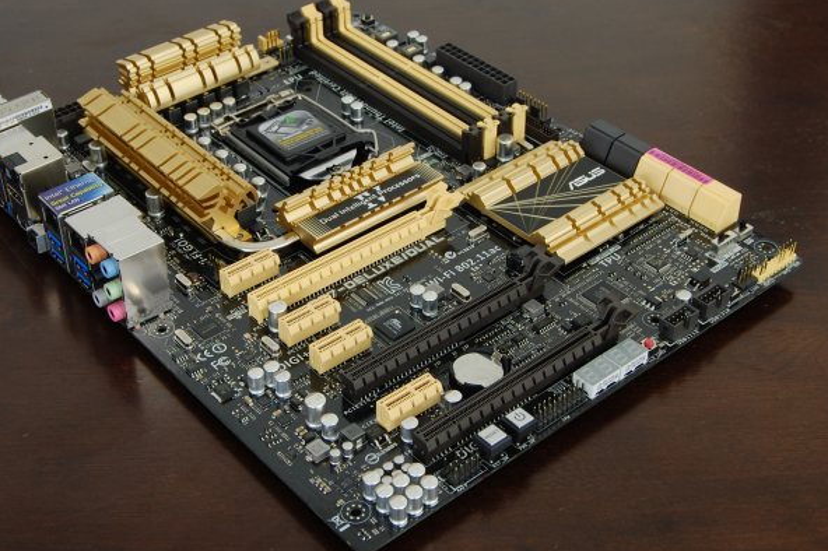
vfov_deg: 23.8
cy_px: 276
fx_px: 1310
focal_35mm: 57
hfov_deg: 35.0
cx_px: 357
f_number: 11
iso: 200
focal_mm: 30
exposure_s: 1/1.6
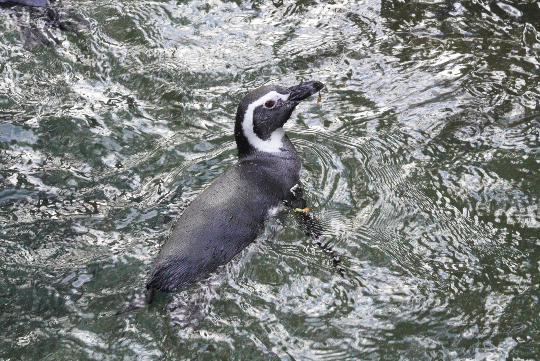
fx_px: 2026
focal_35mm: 135
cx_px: 270
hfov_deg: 15.2
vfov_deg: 10.2
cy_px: 180
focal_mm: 90
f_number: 16
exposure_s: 1/160
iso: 8000
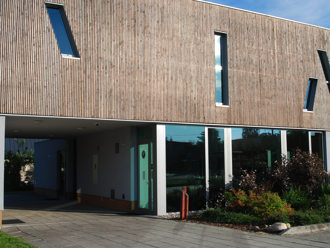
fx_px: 439
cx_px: 175
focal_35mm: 46
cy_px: 122
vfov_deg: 31.5
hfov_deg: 41.2
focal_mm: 28
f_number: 10
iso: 200
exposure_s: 1/250
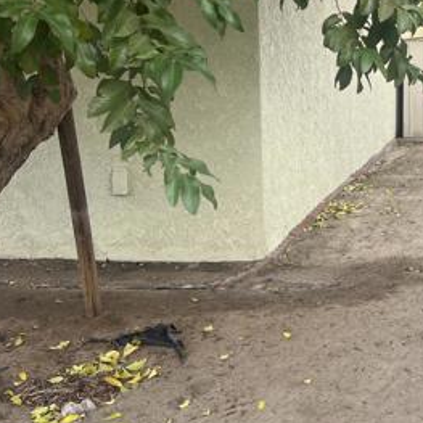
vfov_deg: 30.3
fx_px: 774
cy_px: 135
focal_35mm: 56
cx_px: 471
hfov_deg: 27.8
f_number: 1.5
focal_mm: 5.7
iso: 40
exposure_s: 1/158
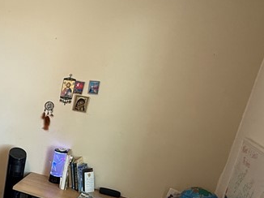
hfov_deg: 32.9
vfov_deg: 32.3
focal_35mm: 44
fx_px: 335
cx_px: -73
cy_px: 144
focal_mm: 2.22
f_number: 2.2
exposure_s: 1/60
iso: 160
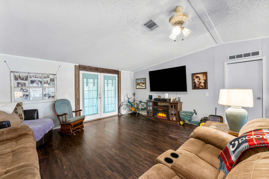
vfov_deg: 81.2
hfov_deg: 104.3
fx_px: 105
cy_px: 90
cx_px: 134
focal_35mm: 14
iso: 400
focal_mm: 14
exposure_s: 1/6
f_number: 9
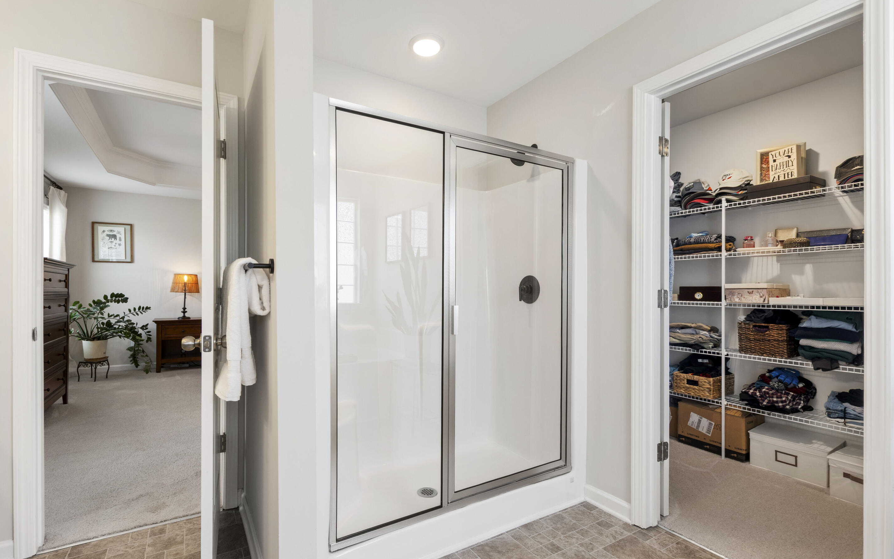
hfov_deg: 97.8
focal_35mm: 16
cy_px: 294
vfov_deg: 71.2
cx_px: 431
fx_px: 390
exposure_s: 1/1.25
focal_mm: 10
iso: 100
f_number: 8
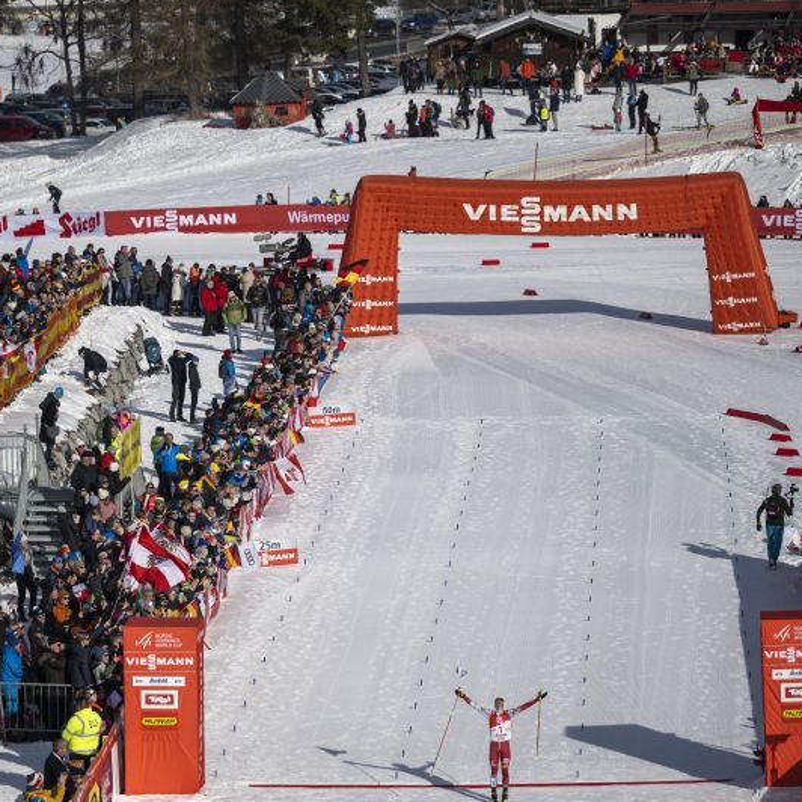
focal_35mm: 194
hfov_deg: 9.0
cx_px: 270
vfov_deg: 9.0
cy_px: 436
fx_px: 5085
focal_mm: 135
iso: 64
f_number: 2.8
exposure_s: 1/5000
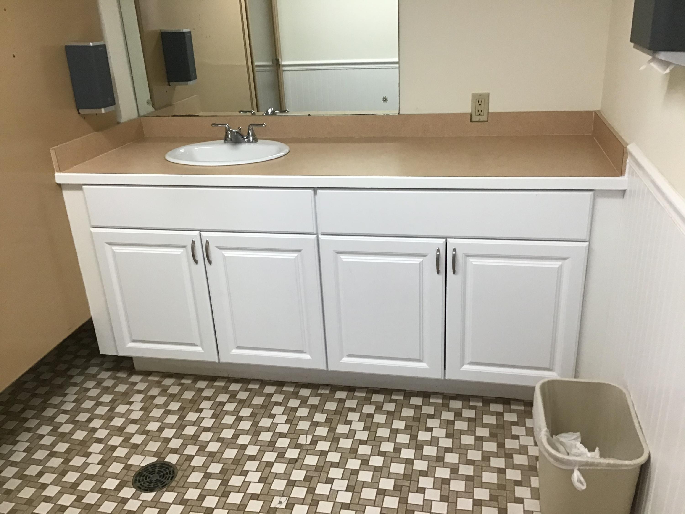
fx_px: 613
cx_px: 342
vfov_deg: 45.4
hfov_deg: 58.4
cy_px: 257
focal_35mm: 31
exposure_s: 1/30
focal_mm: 3.3
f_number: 2.4
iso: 80
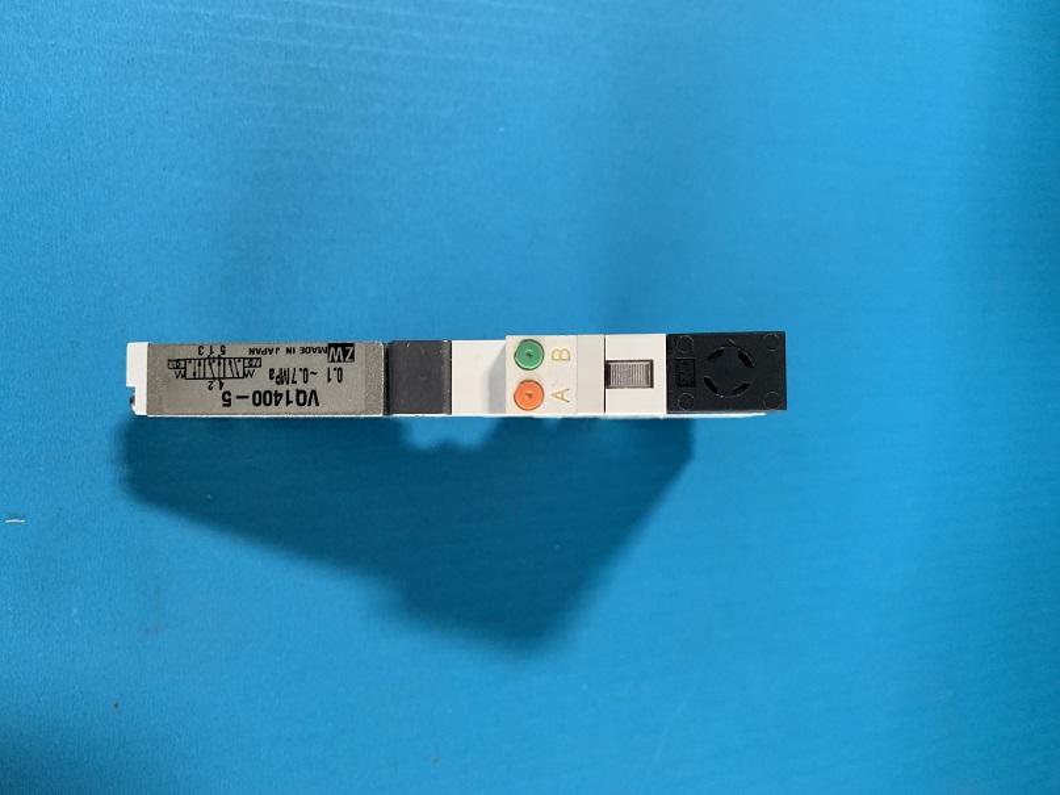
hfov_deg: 67.3
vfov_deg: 53.1
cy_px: 398
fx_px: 796
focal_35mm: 26
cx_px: 530
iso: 400
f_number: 1.8
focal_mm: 4.25
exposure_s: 1/58
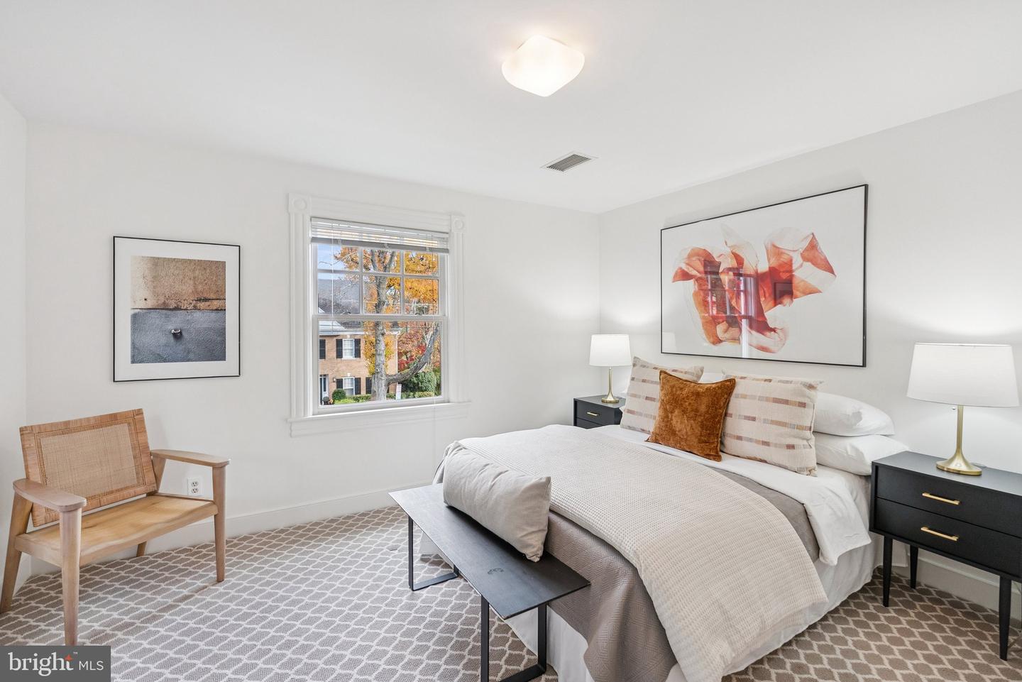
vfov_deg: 73.8
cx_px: 511
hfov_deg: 96.7
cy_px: 341
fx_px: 454
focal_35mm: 16
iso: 800
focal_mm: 16
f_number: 4
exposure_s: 1/125
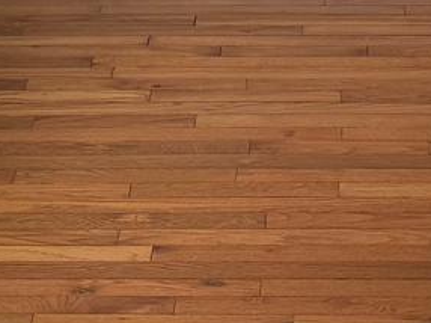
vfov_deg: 8.0
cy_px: -436
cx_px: 258
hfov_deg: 11.5
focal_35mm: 172
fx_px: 2140
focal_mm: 6.76
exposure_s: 1/121
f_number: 1.78
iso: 125
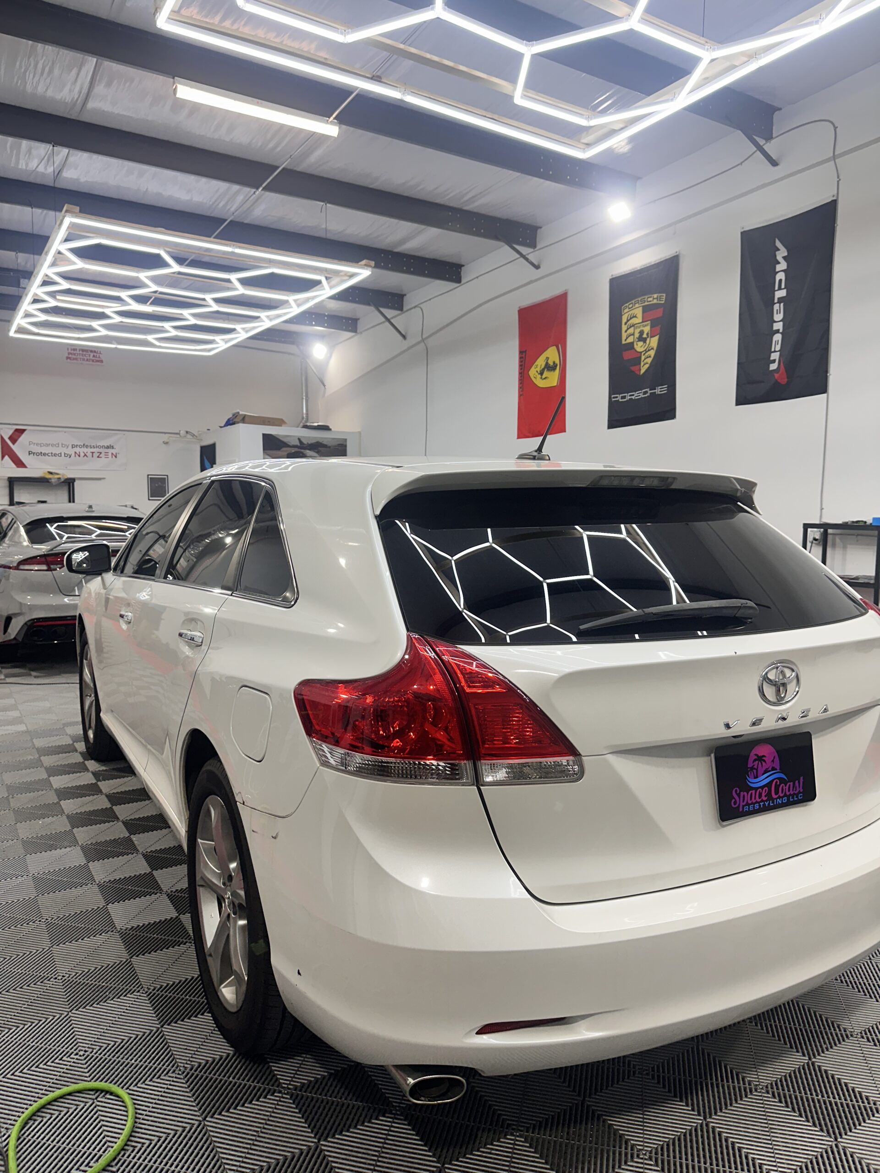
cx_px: 440
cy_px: 586
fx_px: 813
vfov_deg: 71.6
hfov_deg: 56.8
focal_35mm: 24
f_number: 1.78
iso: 64
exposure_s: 1/160
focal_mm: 6.86
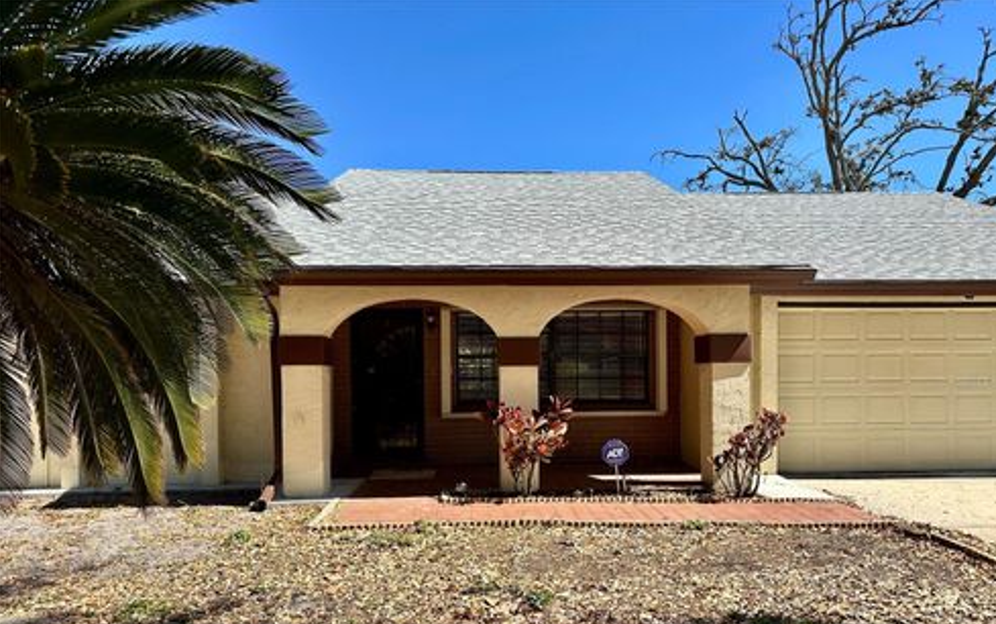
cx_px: 507
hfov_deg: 70.4
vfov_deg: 47.3
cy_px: 380
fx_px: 706
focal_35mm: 26
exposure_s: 1/3058
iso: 80
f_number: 1.78
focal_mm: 6.86
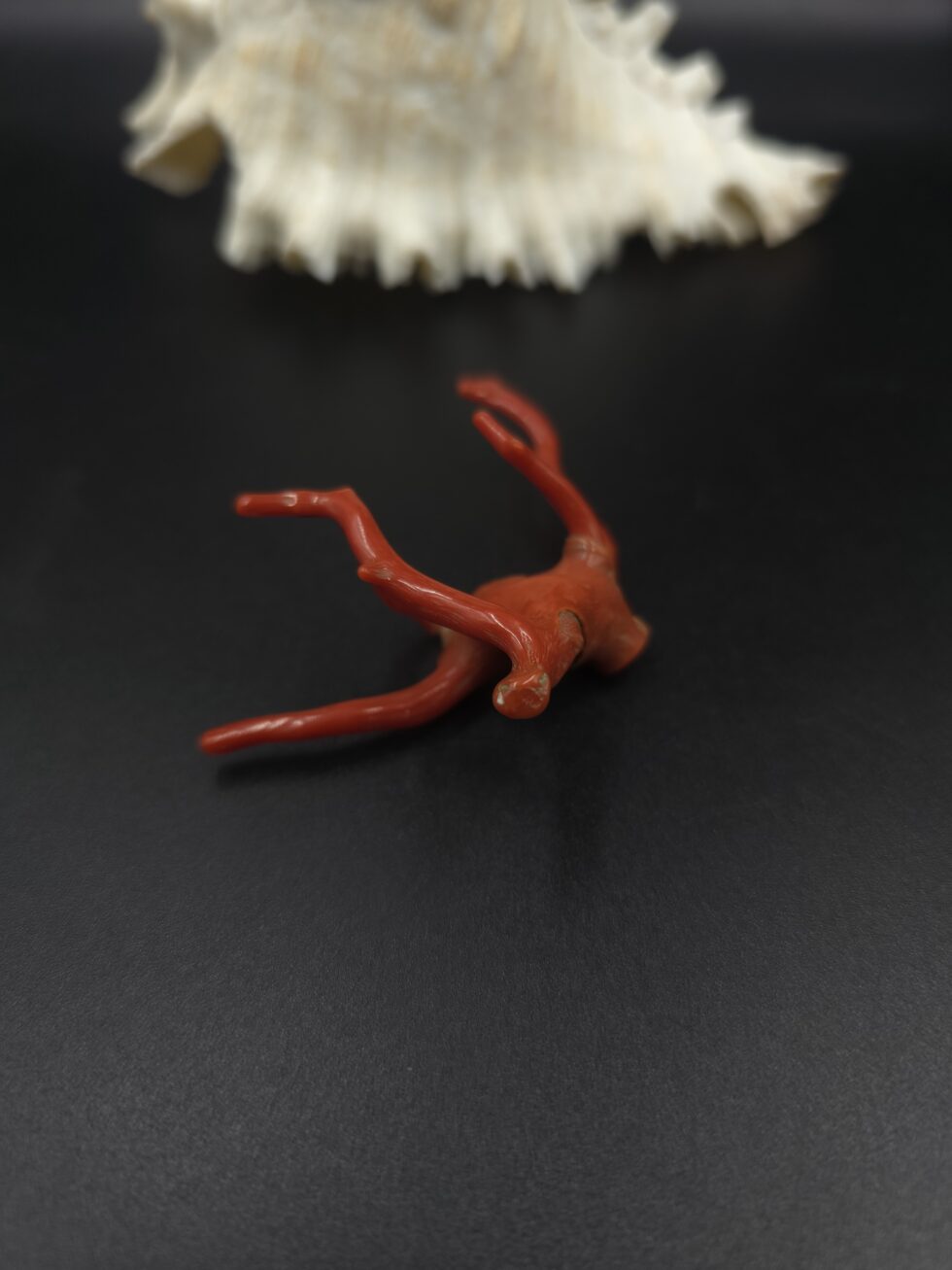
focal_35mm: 23
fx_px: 844
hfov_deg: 58.9
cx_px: 476
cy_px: 635
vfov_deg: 73.9
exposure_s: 1/50
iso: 12
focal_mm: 6.3
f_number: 1.7
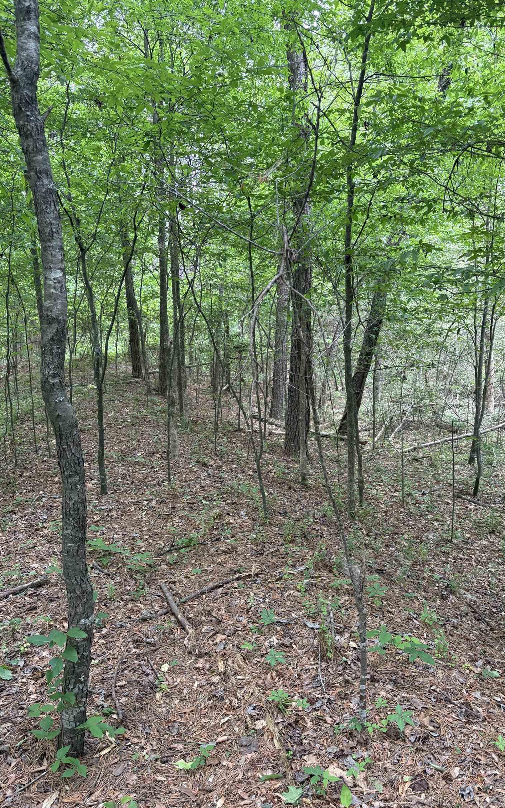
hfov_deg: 44.5
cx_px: 275
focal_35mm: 28
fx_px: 617
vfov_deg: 66.5
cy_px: 408
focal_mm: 5.96
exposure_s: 1/98
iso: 125
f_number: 1.6
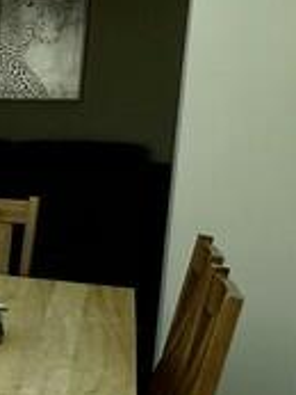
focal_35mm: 83
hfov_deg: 12.5
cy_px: 208
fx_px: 945
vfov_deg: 23.5
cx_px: -480
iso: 50
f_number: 2.2
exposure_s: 1/2398
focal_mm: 2.22
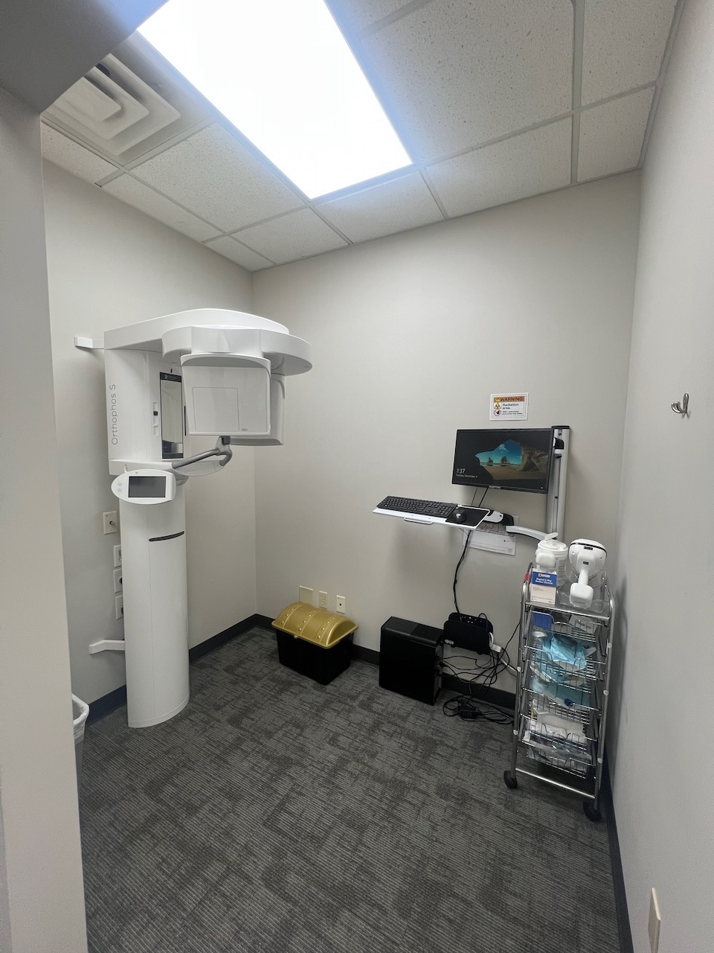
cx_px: 357
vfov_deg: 106.2
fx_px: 358
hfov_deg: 89.9
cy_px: 476
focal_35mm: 13
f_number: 1.8
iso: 125
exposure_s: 1/120
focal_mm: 1.57
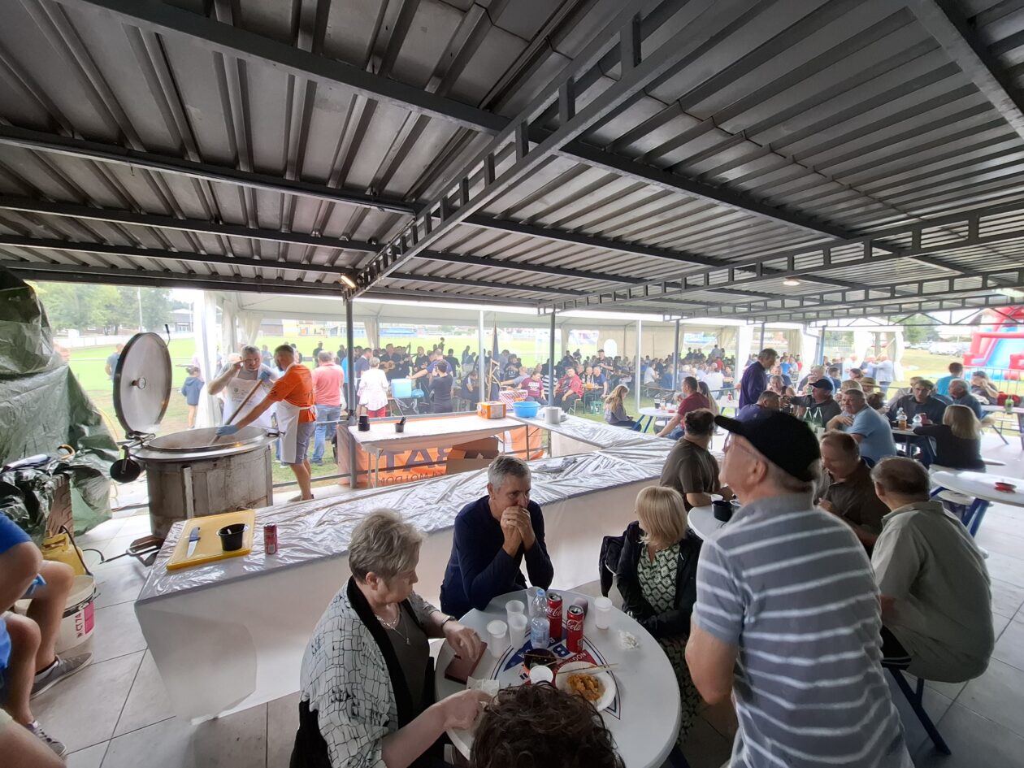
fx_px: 385
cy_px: 384
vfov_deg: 89.9
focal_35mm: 13
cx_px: 512
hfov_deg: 106.2
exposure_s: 1/50
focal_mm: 1.74
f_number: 2.2
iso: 40
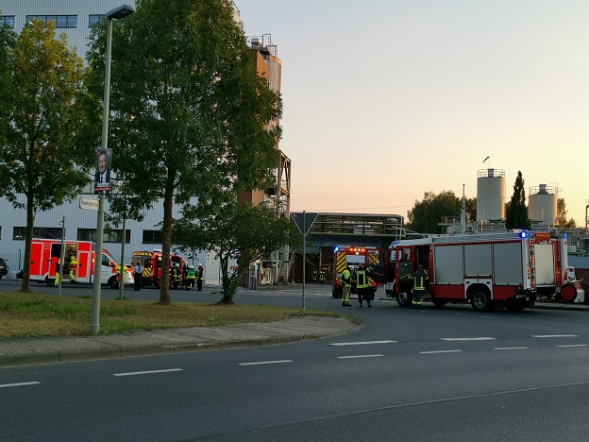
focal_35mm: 41
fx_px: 698
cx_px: 295
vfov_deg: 35.1
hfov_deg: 45.8
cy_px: 219
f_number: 1.8
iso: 50
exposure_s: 1/453
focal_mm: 5.58
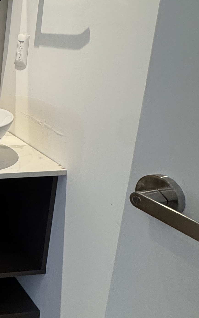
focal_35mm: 43
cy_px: 94
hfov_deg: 22.4
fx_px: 373
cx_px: -126
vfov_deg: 45.2
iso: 200
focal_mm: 2.22
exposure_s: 1/99
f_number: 2.2
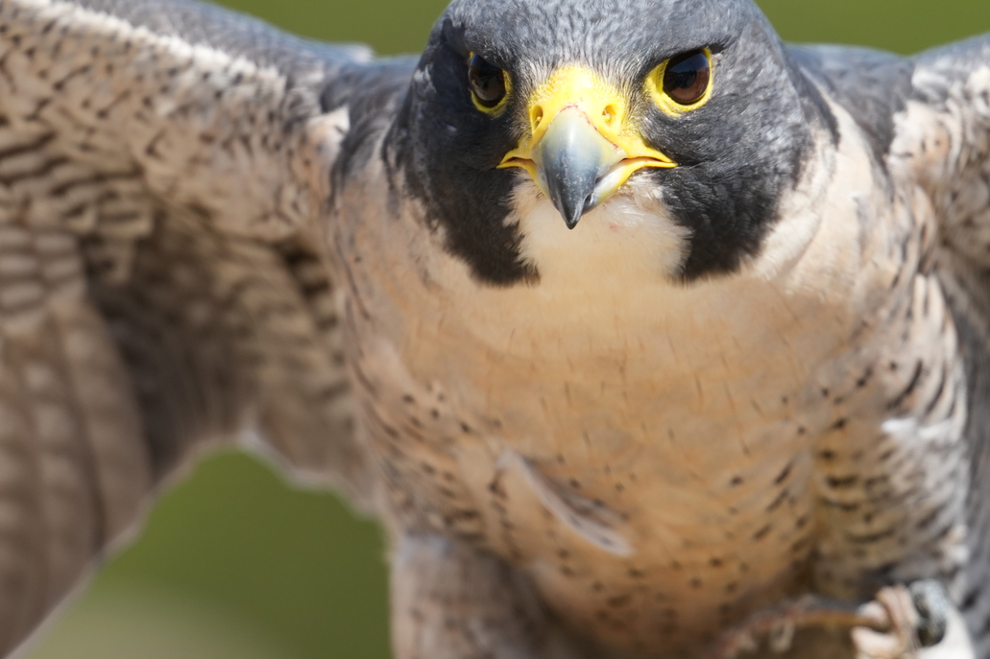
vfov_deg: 1.1
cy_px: 458
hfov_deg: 1.6
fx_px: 34560
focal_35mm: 1257
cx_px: 610
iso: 500
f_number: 5.6
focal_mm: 600
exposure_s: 1/800
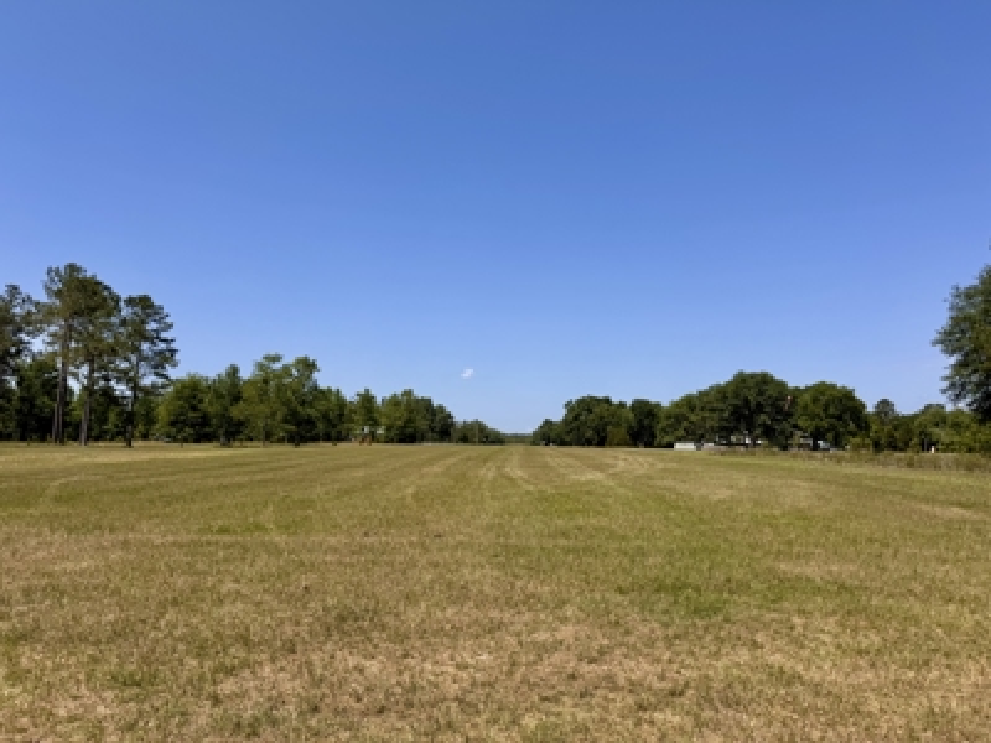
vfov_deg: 56.8
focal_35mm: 24
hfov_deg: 71.6
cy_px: 372
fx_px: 687
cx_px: 496
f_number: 1.78
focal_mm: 6.76
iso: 80
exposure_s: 1/5814
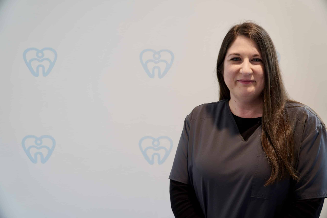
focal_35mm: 46
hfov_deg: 42.3
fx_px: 422
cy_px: 109
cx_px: 164
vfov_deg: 28.9
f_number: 4
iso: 100
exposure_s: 1/8
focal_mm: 31
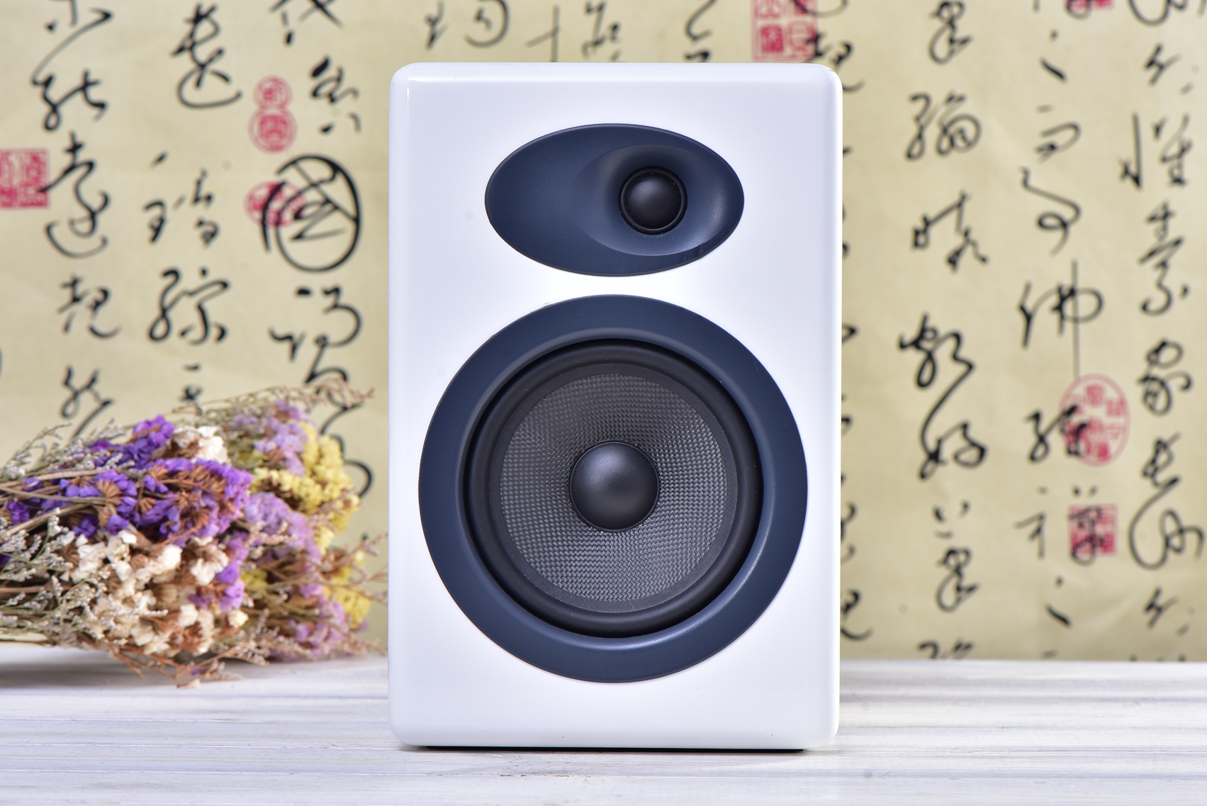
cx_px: 594
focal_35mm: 111
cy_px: 384
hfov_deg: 18.4
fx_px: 3723
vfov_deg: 12.4
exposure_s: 1/125
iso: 200
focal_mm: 105
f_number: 11
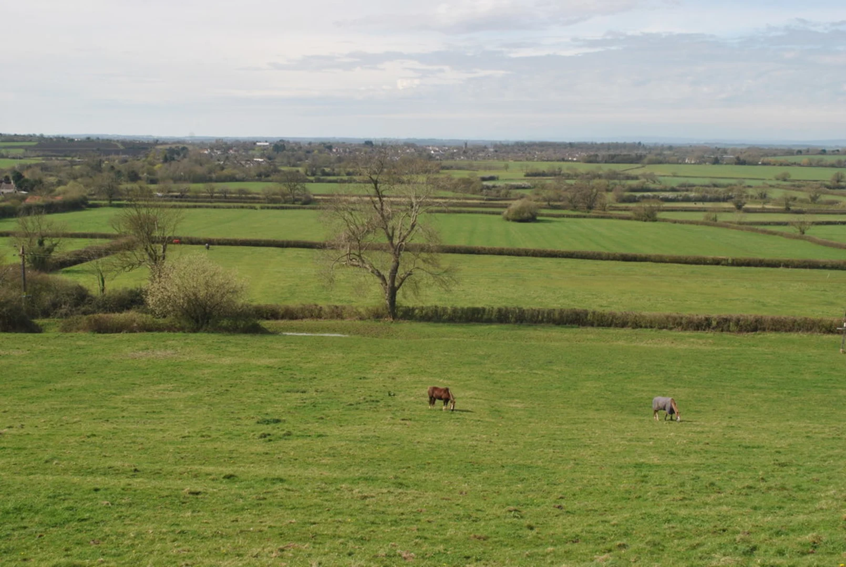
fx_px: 918
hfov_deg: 49.5
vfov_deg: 34.3
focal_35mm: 39
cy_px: 284
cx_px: 423
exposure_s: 1/160
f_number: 13
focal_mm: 26
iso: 200
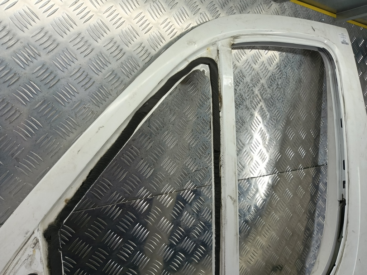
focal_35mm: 23
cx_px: 184
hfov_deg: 73.9
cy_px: 138
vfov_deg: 58.9
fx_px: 244
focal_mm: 4.11
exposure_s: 1/100
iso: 99
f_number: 1.6
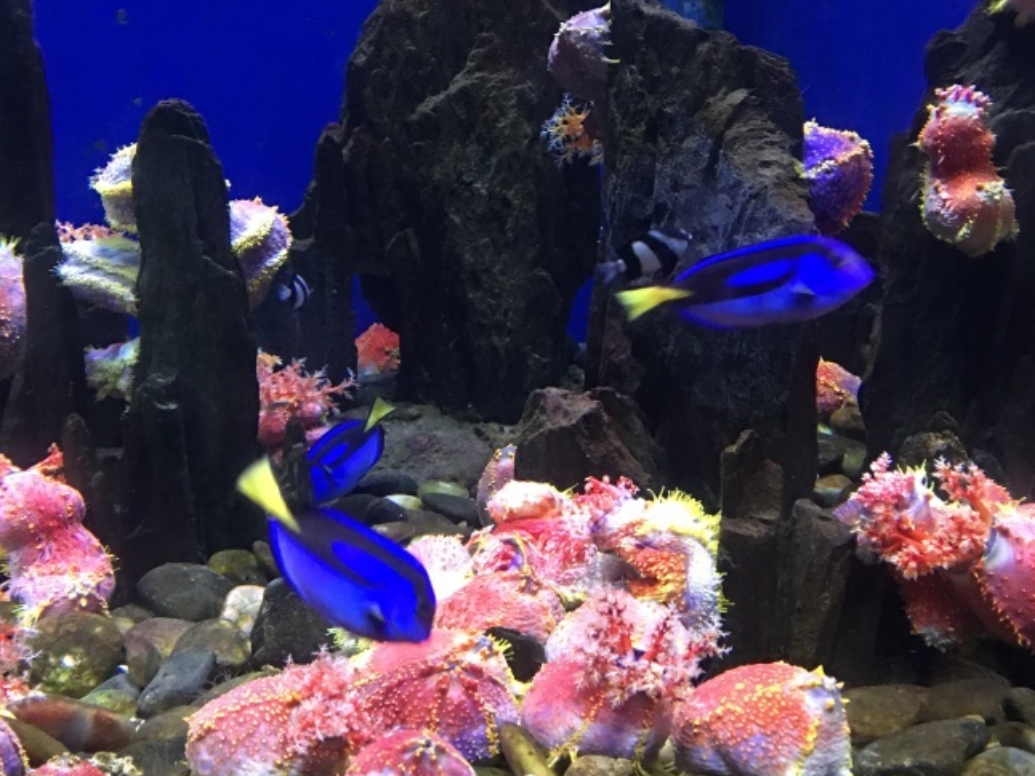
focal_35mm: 46
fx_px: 1375
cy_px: 409
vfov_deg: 31.5
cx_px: 487
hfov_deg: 41.2
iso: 125
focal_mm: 4.15
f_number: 2.2
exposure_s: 1/8
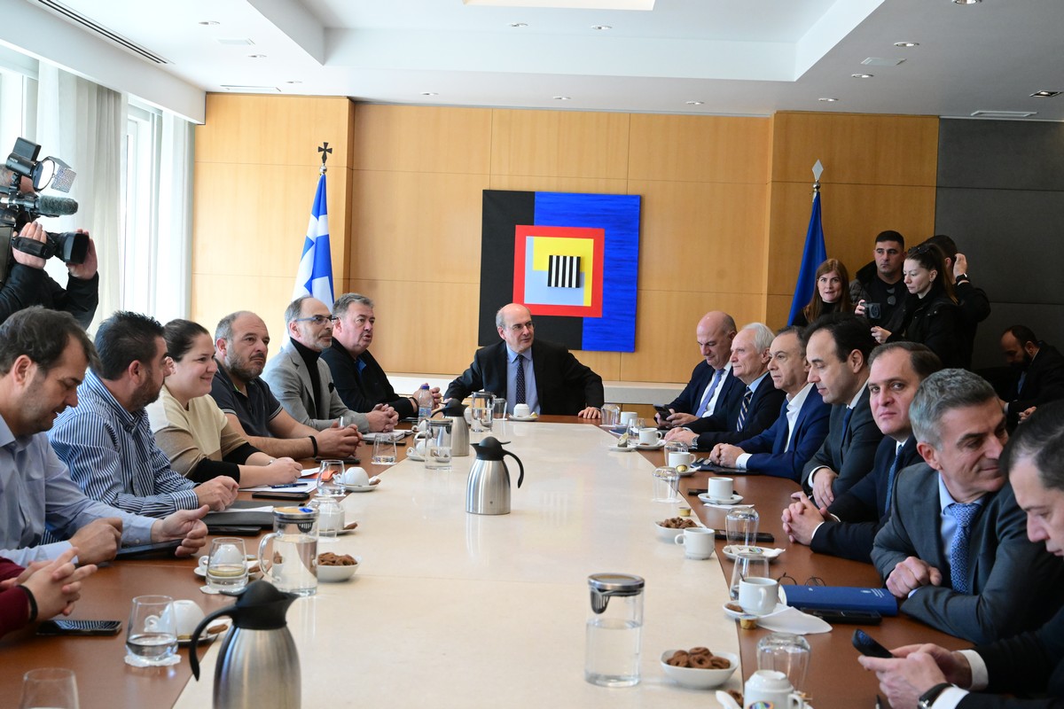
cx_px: 532
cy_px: 354
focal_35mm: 49
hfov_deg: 40.3
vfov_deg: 27.5
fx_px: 1448
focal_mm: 49
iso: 6400
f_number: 7.1
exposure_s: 1/800
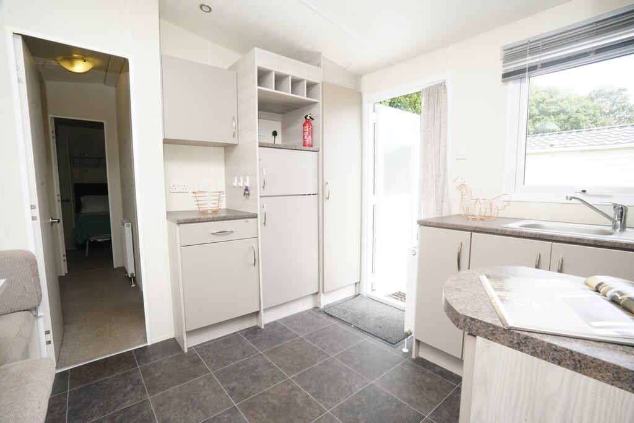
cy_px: 212
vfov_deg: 73.8
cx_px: 317
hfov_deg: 96.7
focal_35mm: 16
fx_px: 282
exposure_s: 1/60
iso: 2500
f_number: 18
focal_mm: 16
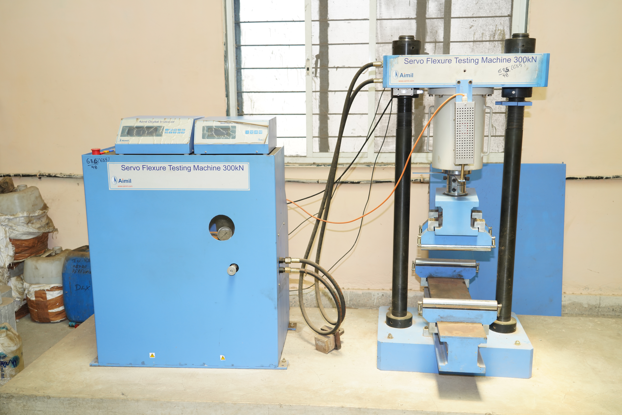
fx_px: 587
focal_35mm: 34
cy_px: 208
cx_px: 311
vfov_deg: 38.9
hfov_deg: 55.8
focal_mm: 34
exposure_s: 1/125
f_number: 5
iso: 400
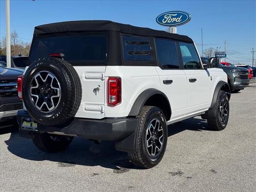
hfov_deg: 39.7
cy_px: 96
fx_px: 355
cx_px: 128
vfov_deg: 30.3
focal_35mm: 48
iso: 64
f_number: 1.78
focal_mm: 6.76
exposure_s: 1/7937
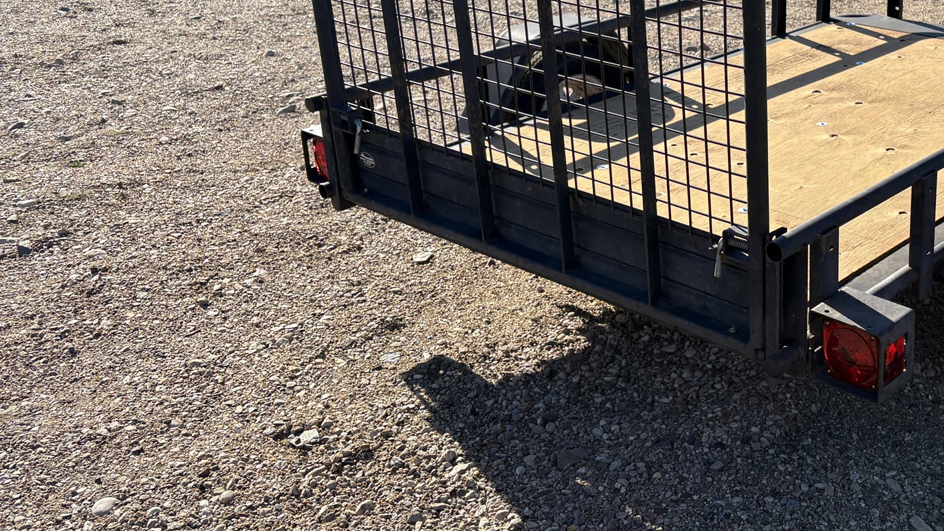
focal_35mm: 47
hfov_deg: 41.8
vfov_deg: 25.1
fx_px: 1177
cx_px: 760
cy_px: 133
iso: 50
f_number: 1.6
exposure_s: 1/2451
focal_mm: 5.96
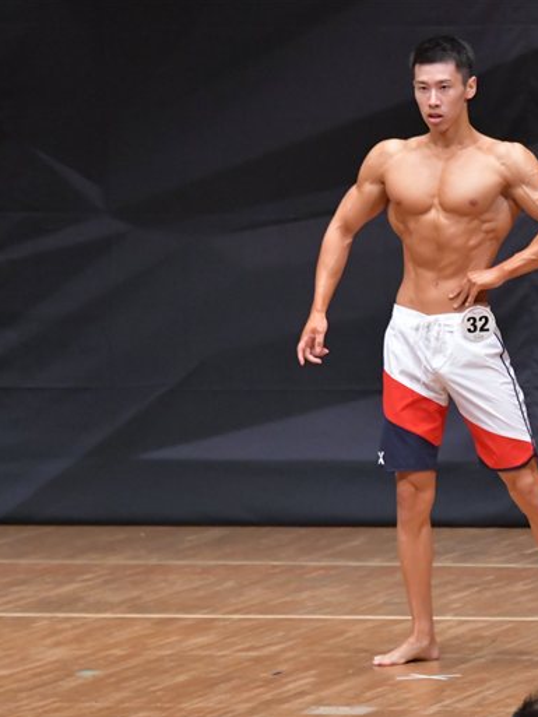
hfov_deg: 3.6
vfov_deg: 4.8
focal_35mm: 414
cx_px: 469
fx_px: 8576
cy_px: 359
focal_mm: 190
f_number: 5.6
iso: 6400
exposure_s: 1/400
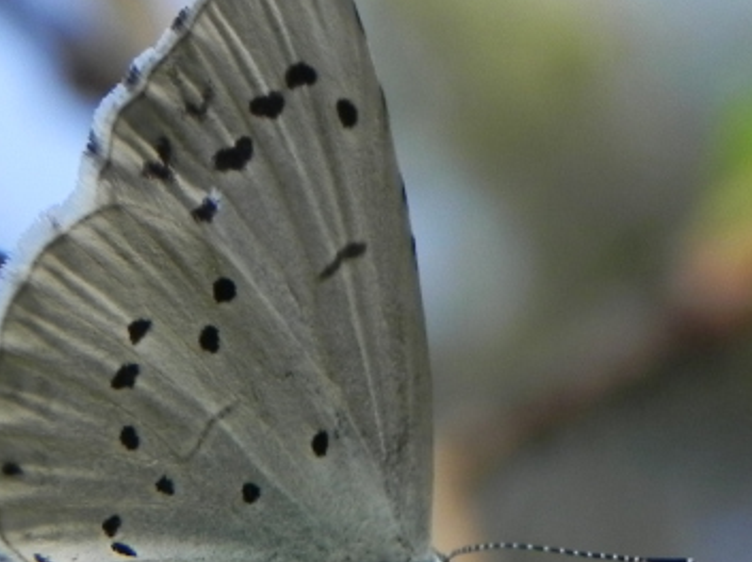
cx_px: 381
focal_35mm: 305
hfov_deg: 6.5
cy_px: 356
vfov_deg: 4.9
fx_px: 6619
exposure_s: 1/164
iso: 160
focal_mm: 18.8
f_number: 4.5
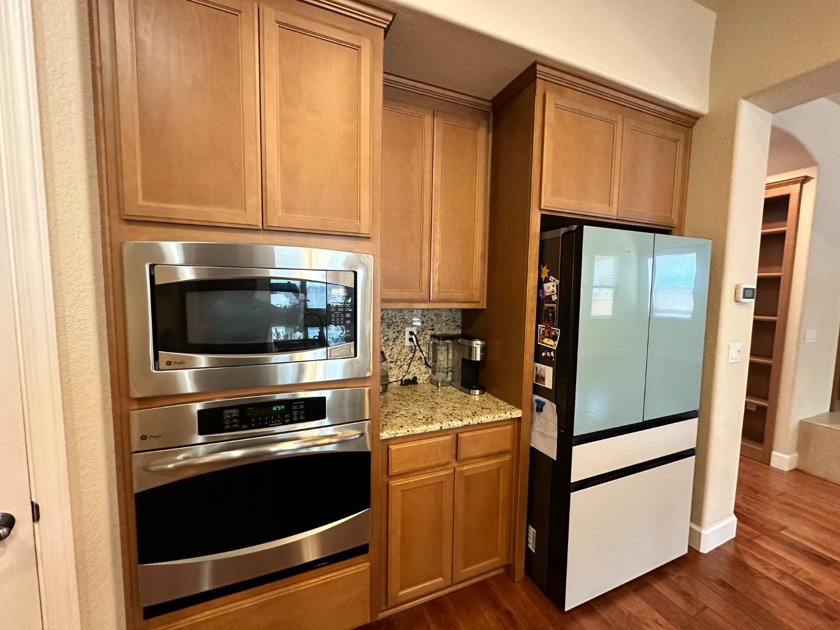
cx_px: 420
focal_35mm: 14
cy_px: 315
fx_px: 340
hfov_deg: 102.1
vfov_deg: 85.7
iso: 400
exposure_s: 1/60
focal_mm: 2.22
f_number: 2.2
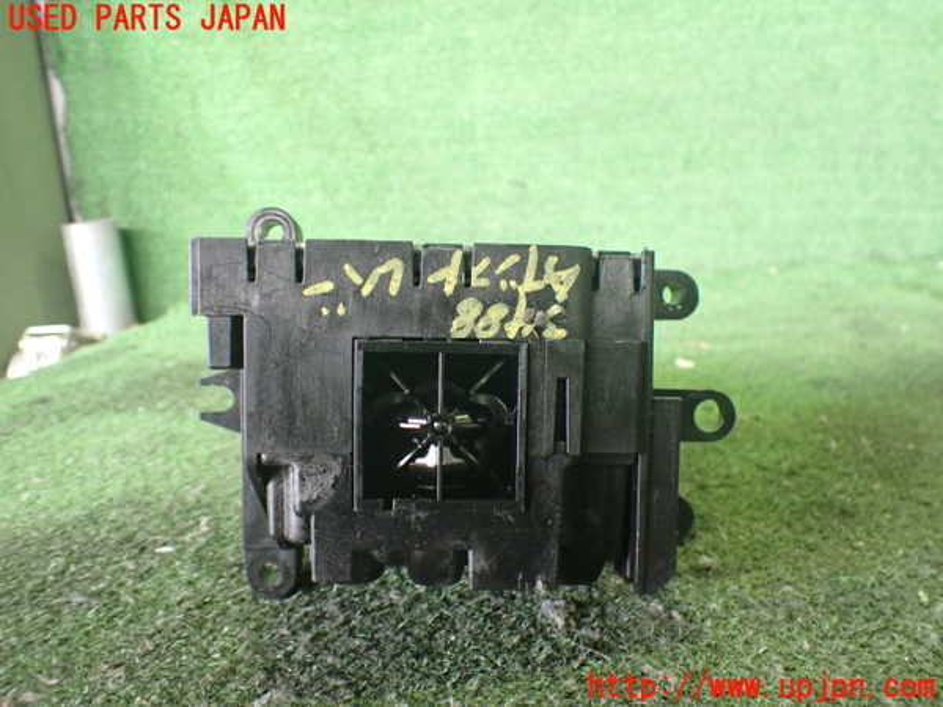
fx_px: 817
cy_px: 354
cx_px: 472
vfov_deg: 46.8
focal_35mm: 30
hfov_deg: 60.0
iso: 800
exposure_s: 1/40
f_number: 2.3
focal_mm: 5.4
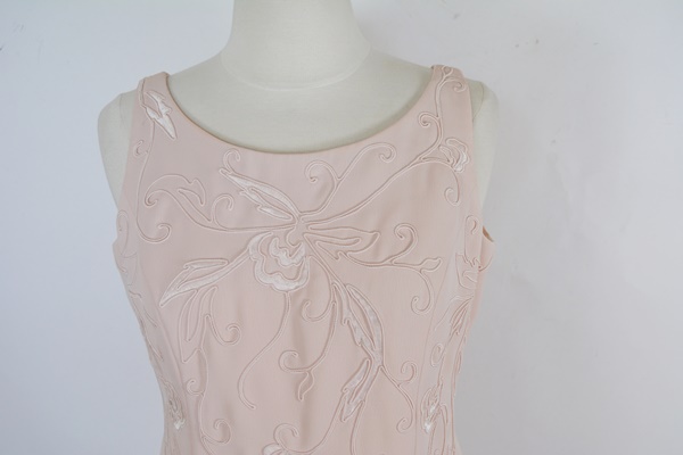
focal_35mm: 45
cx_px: 342
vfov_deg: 29.9
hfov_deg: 43.6
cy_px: 228
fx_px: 854
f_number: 5.6
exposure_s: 1/125
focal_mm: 30
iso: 320
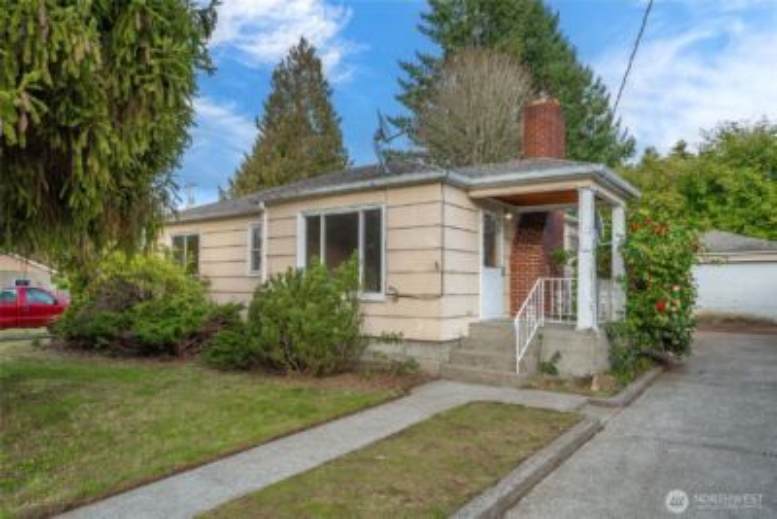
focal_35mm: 24
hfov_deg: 73.7
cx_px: 388
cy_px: 260
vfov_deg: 53.2
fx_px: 518
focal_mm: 24
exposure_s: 1/125
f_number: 6.3
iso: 100
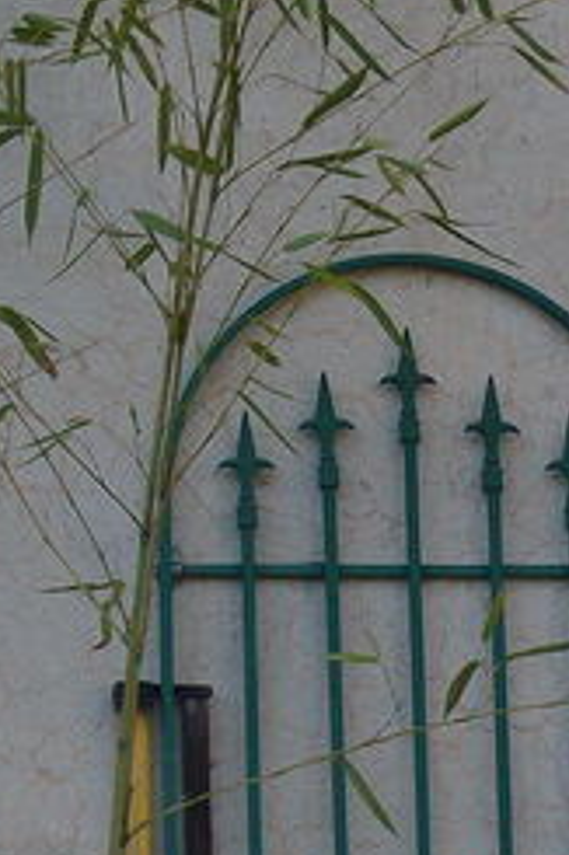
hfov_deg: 9.6
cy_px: 583
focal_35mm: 140
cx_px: -129
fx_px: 3324
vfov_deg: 14.6
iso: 100
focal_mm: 6
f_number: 3.2
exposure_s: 1/250
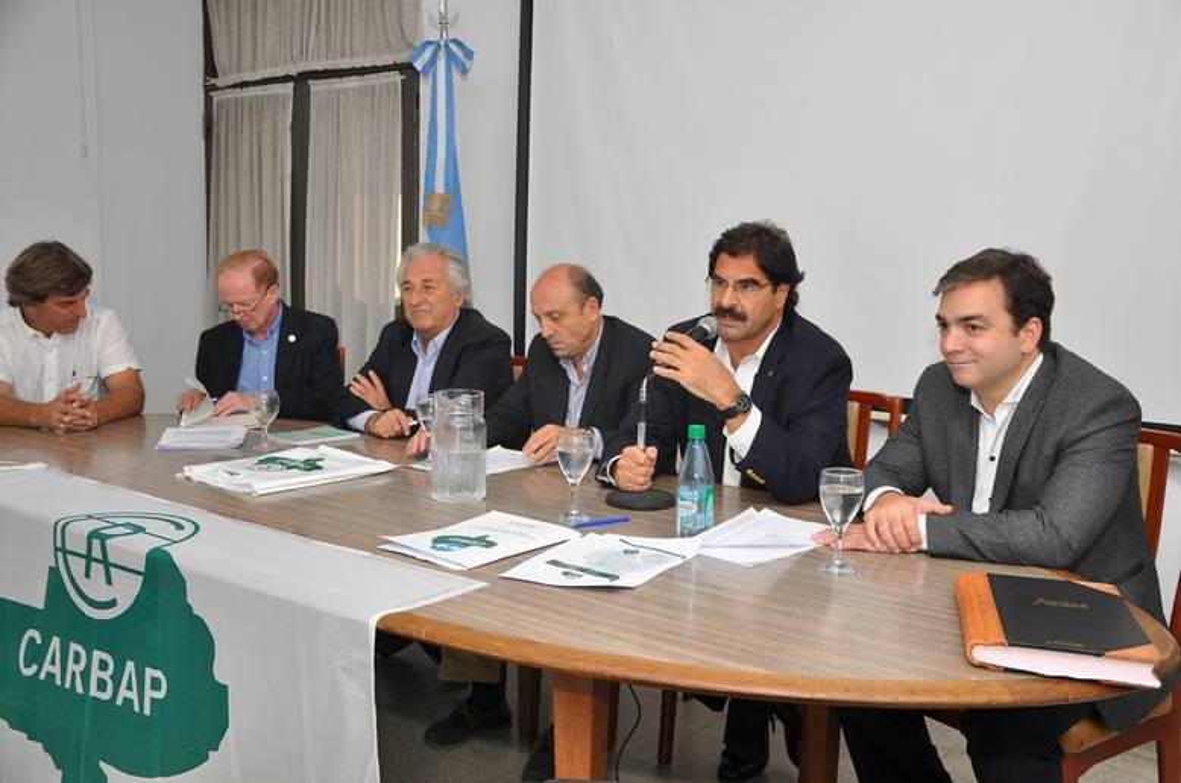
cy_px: 392
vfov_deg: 36.7
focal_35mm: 36
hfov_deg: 53.2
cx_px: 590
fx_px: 1179
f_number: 4
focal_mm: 24
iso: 200
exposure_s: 1/60
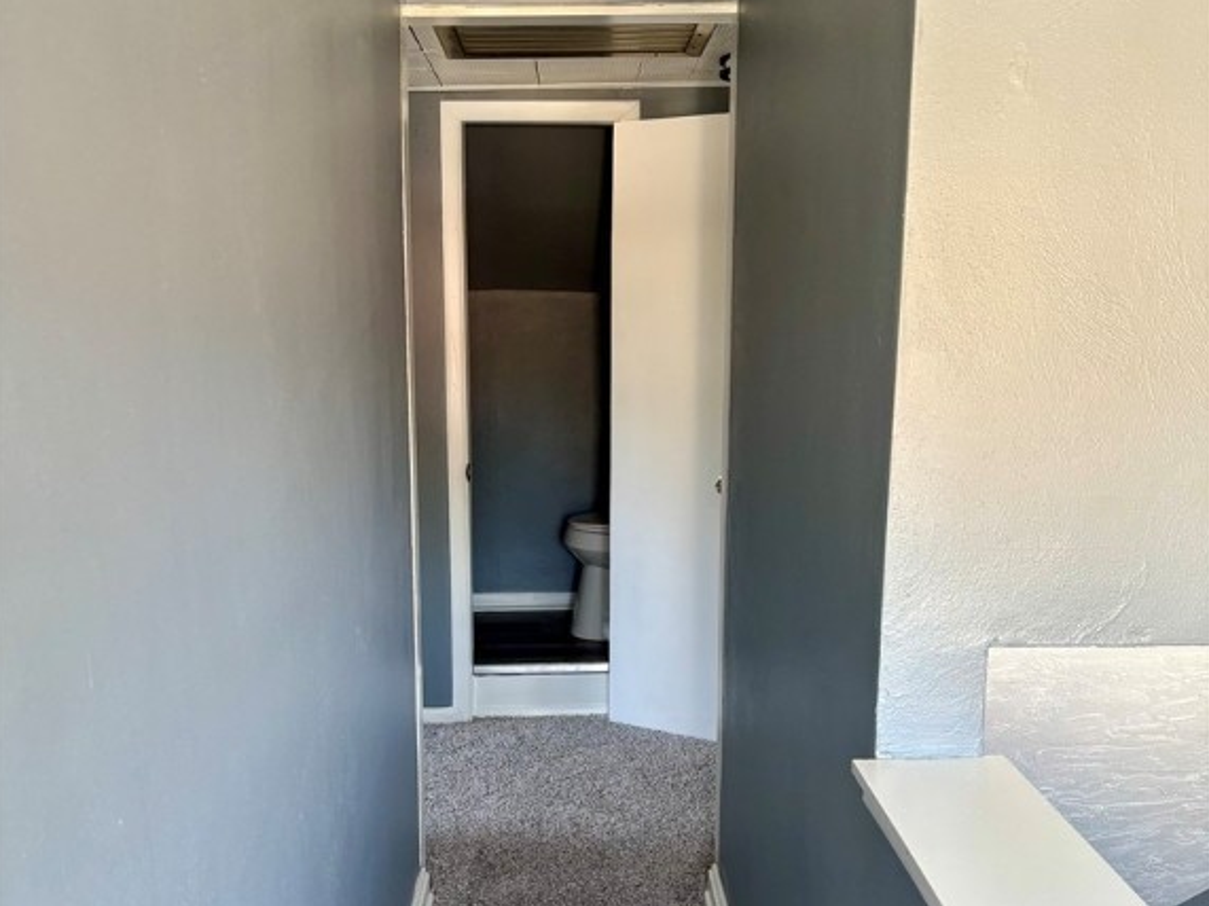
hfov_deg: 52.6
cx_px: 601
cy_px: 536
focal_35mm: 35
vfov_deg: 40.5
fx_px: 1222
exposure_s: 1/60
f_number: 1.6
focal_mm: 5.96
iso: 160
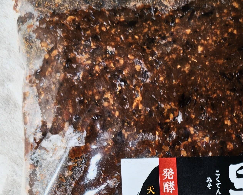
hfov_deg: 25.6
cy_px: 284
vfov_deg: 18.7
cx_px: 191
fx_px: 525
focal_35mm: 73
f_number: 1.9
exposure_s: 1/120
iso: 144
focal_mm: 5.56
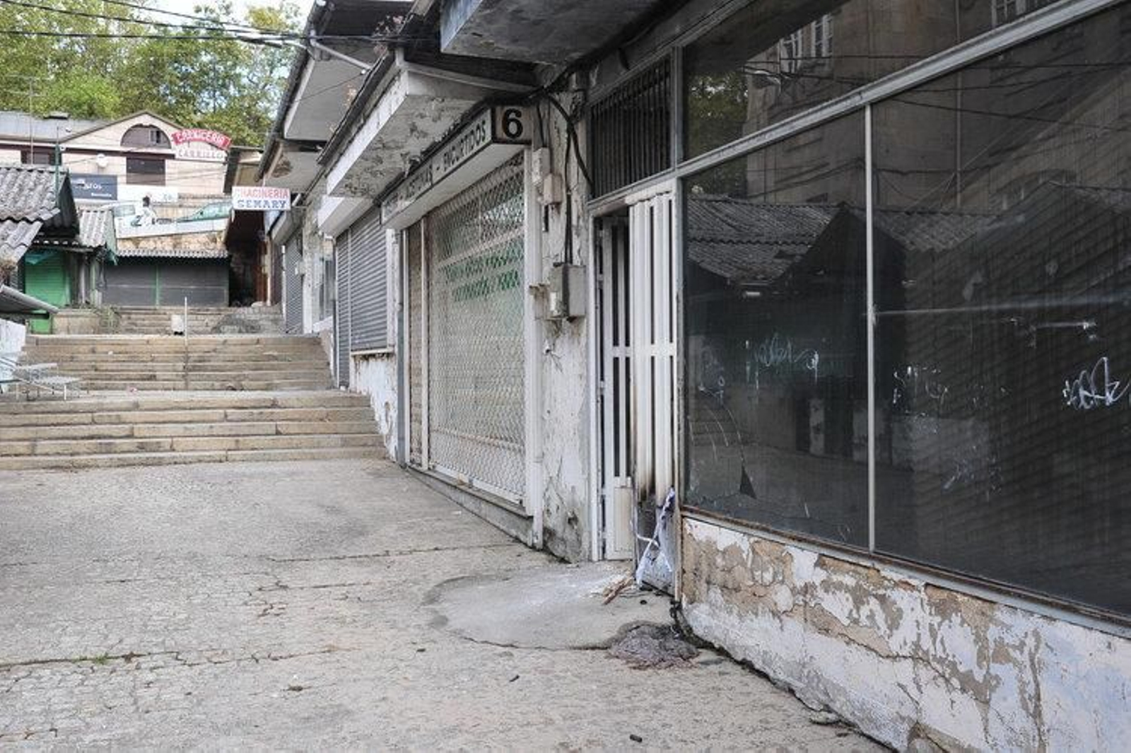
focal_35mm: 35
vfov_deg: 37.8
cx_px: 566
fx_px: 1099
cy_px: 376
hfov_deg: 54.5
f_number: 14
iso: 1250
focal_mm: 35
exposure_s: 1/250
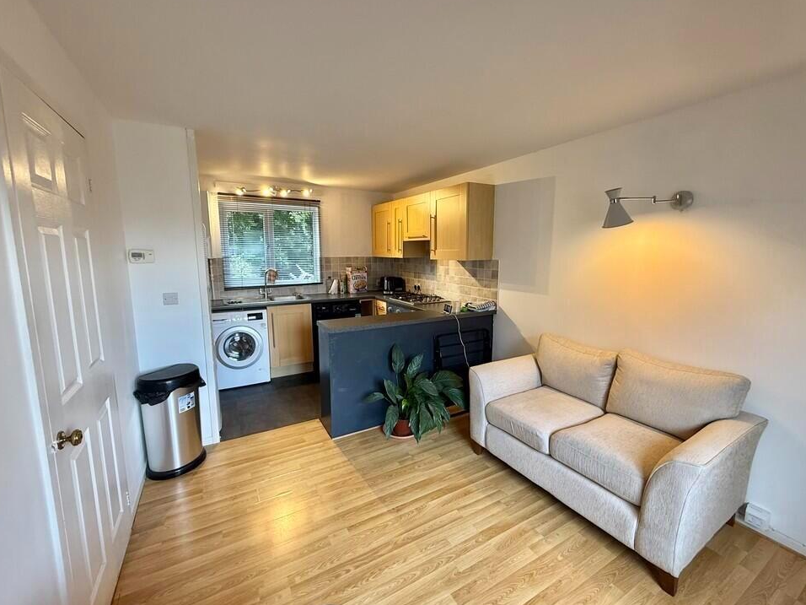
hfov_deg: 98.2
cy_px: 299
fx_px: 349
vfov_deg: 81.7
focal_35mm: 15
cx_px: 409
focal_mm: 2.22
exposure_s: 1/50
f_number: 2.2
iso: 200
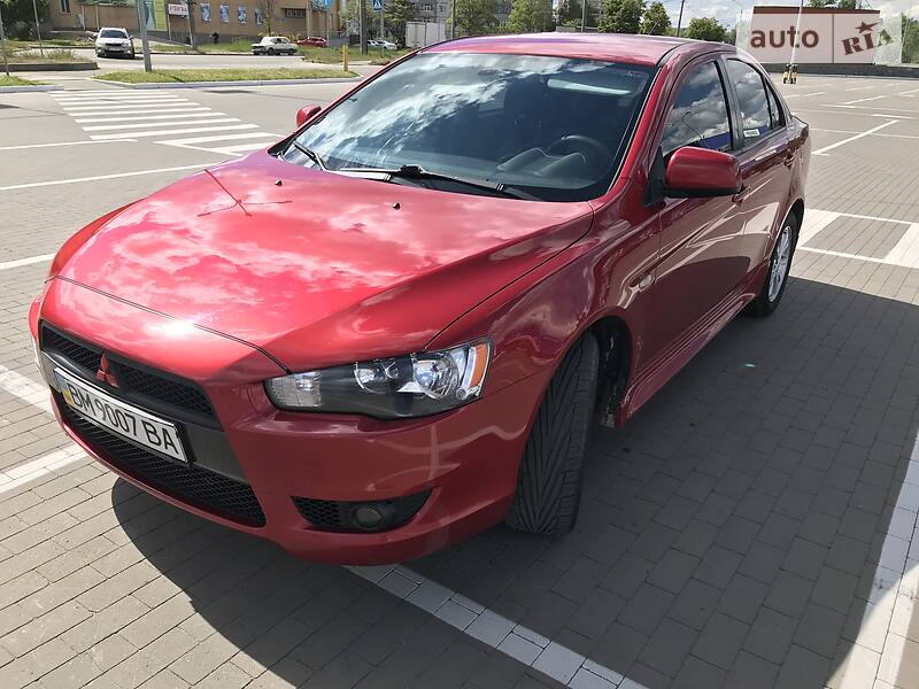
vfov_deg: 49.7
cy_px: 344
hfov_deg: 63.4
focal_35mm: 28
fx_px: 743
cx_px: 460
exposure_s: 1/1546
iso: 20
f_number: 1.8
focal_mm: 4
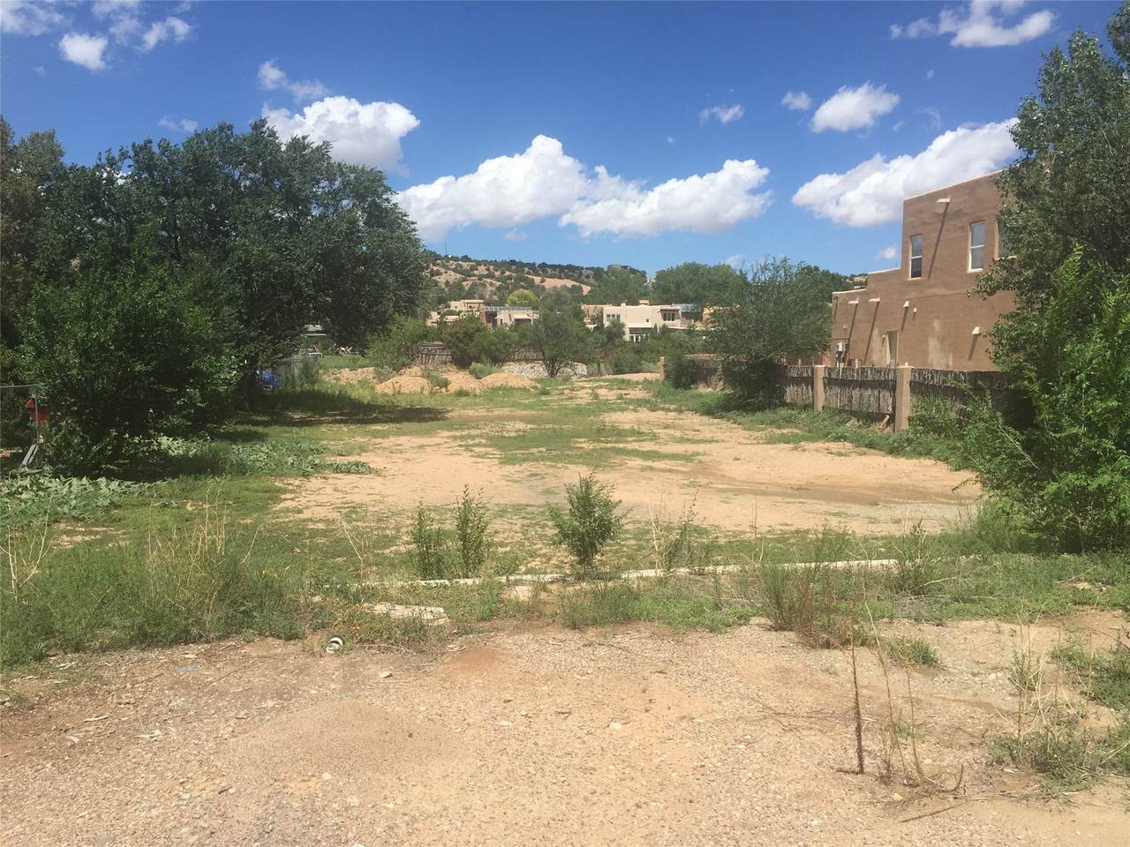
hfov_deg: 61.7
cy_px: 424
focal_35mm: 29
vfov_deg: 48.2
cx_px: 565
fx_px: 947
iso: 32
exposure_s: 1/2475
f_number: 2.2
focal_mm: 4.15
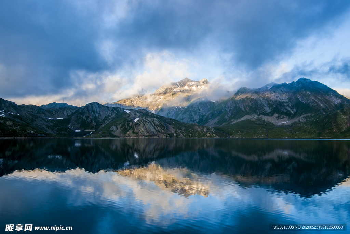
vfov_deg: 37.9
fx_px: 340
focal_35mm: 35
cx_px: 175
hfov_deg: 54.4
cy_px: 117
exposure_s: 1/100
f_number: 8
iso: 100
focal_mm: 35
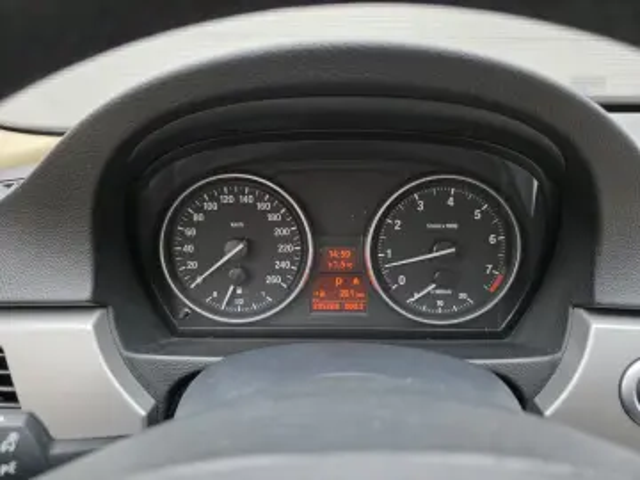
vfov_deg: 58.9
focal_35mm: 23
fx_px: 425
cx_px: 320
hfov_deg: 73.9
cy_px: 240
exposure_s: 1/100
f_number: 1.7
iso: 200
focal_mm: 6.3
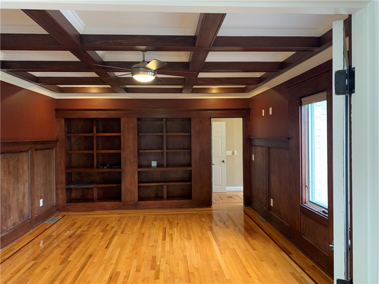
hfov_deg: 67.3
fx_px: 285
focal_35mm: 26
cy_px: 142
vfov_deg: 53.1
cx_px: 190
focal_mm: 4.25
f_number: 1.8
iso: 320
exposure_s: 1/40
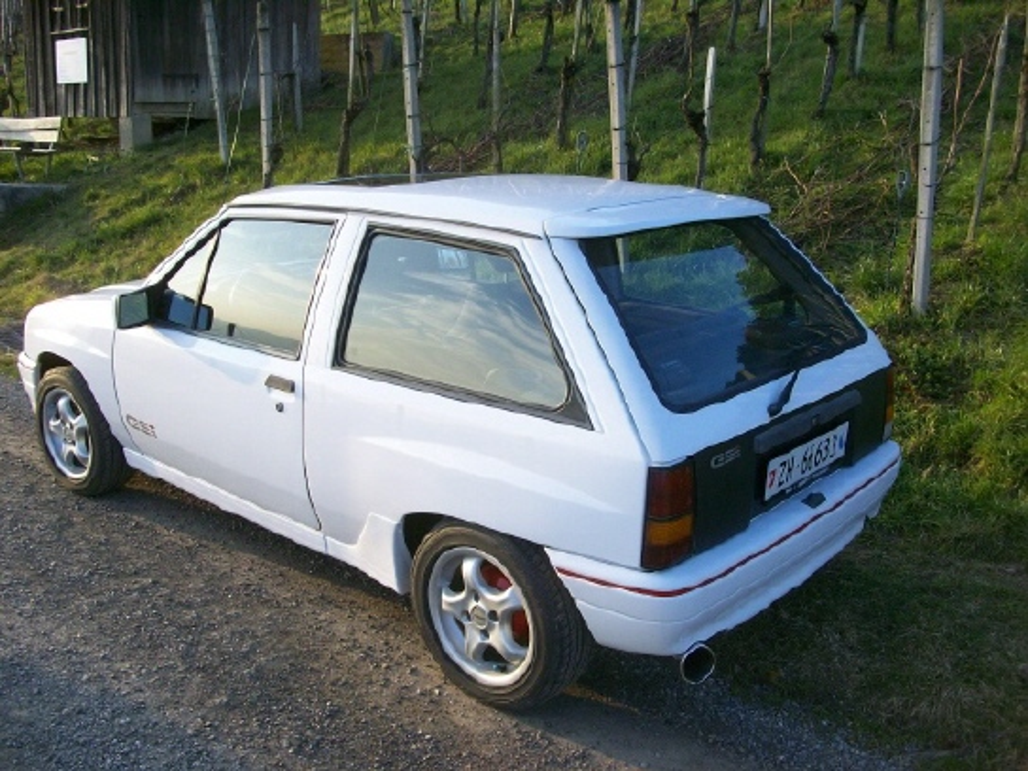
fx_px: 1010
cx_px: 514
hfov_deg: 54.0
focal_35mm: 34
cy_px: 386
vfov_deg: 41.8
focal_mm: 5.7
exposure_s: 1/284
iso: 80
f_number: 2.8
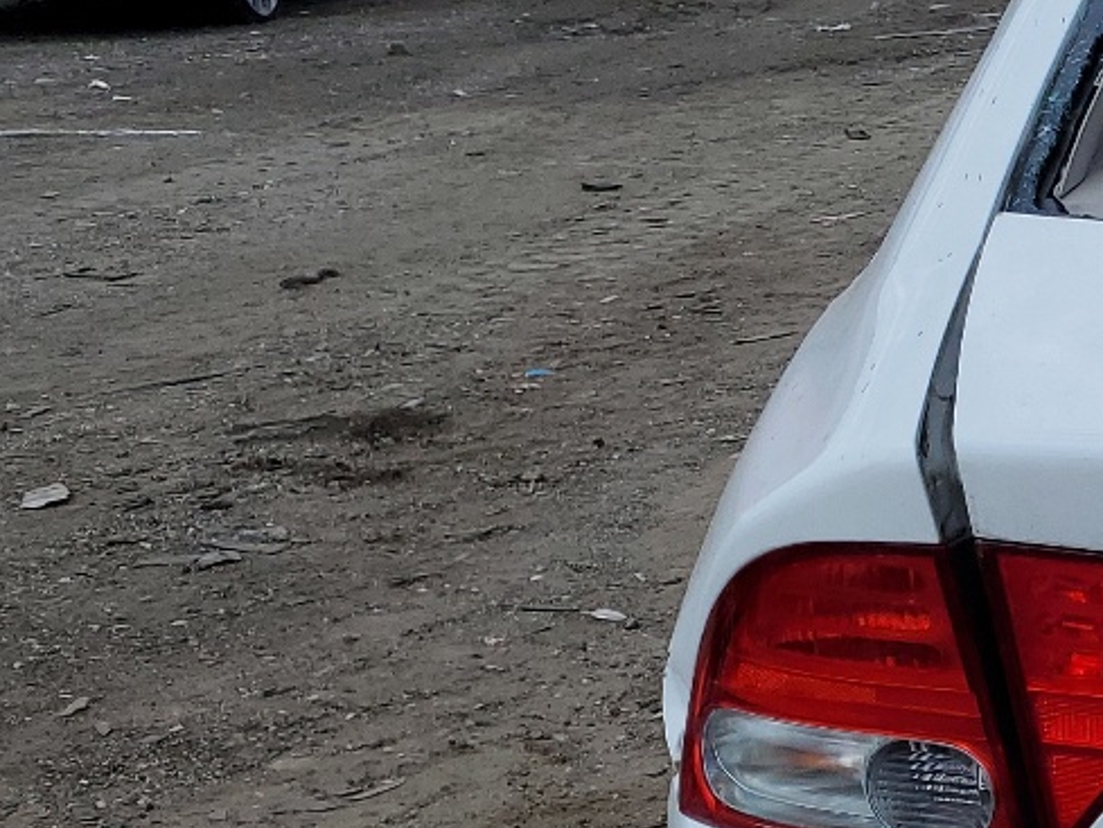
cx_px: 1746
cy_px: 803
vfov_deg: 17.0
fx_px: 2709
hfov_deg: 19.5
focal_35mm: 85
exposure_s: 1/5000
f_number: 1.5
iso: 50
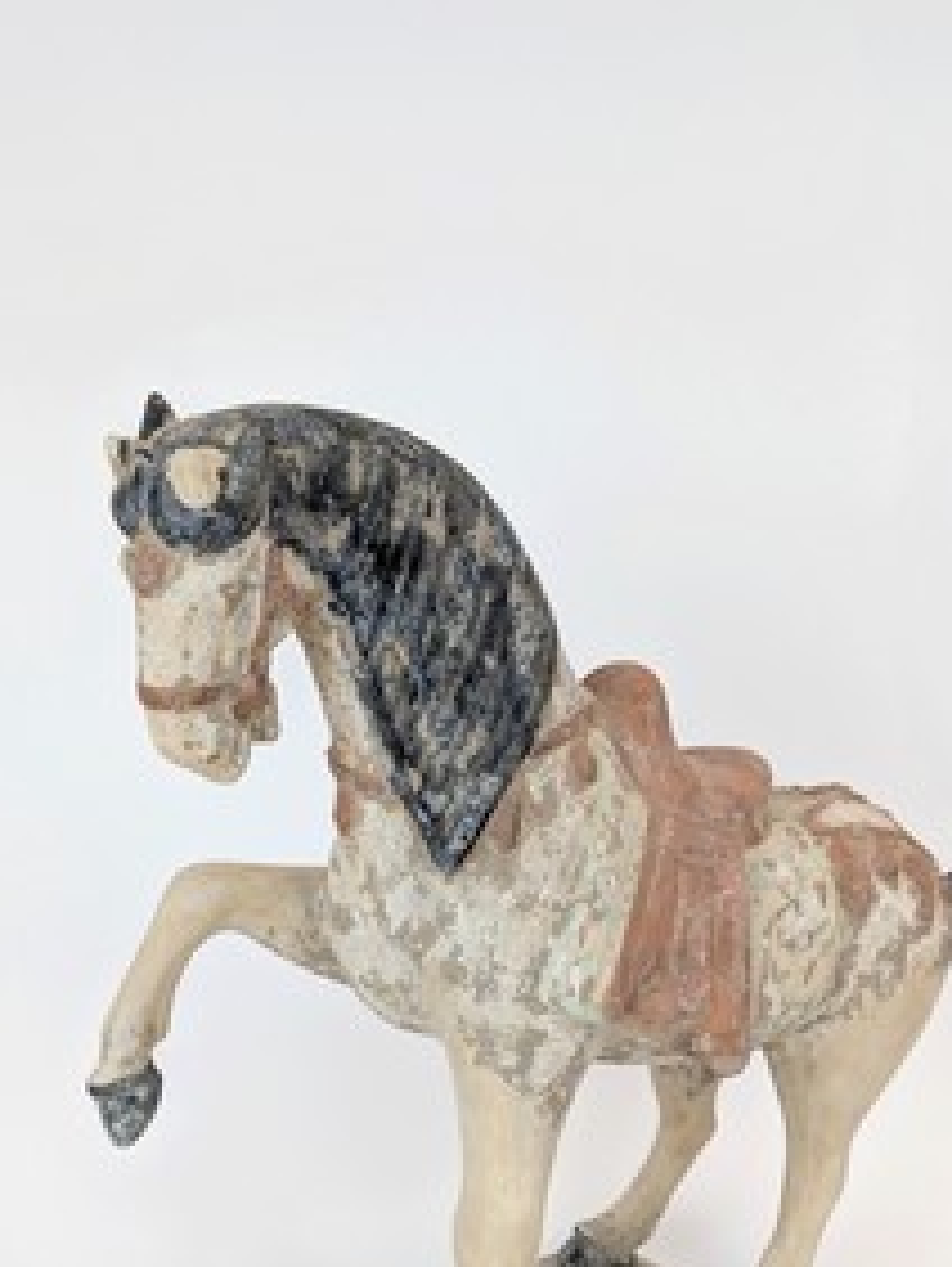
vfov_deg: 52.8
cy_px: 854
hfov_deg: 41.8
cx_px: 451
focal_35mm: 34
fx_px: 1245
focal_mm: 6.81
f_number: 1.85
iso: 59
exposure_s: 1/158
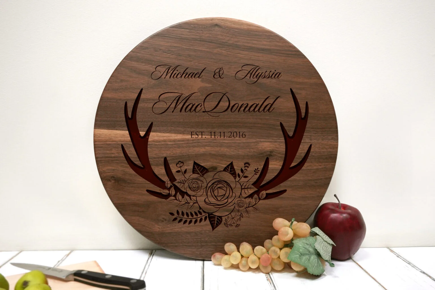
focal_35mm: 30
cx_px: 218
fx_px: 363
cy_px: 145
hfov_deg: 61.9
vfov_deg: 43.7
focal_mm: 30
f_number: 22
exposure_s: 1/5
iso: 400
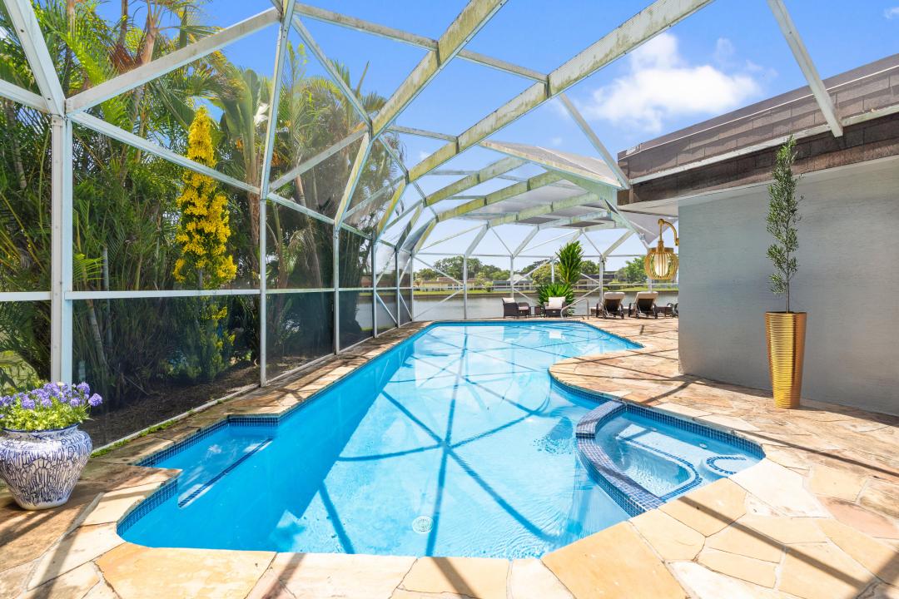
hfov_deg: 96.7
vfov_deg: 73.7
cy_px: 300
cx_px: 450
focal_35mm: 16
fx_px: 400
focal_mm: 16
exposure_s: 1/50
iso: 100
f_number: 5
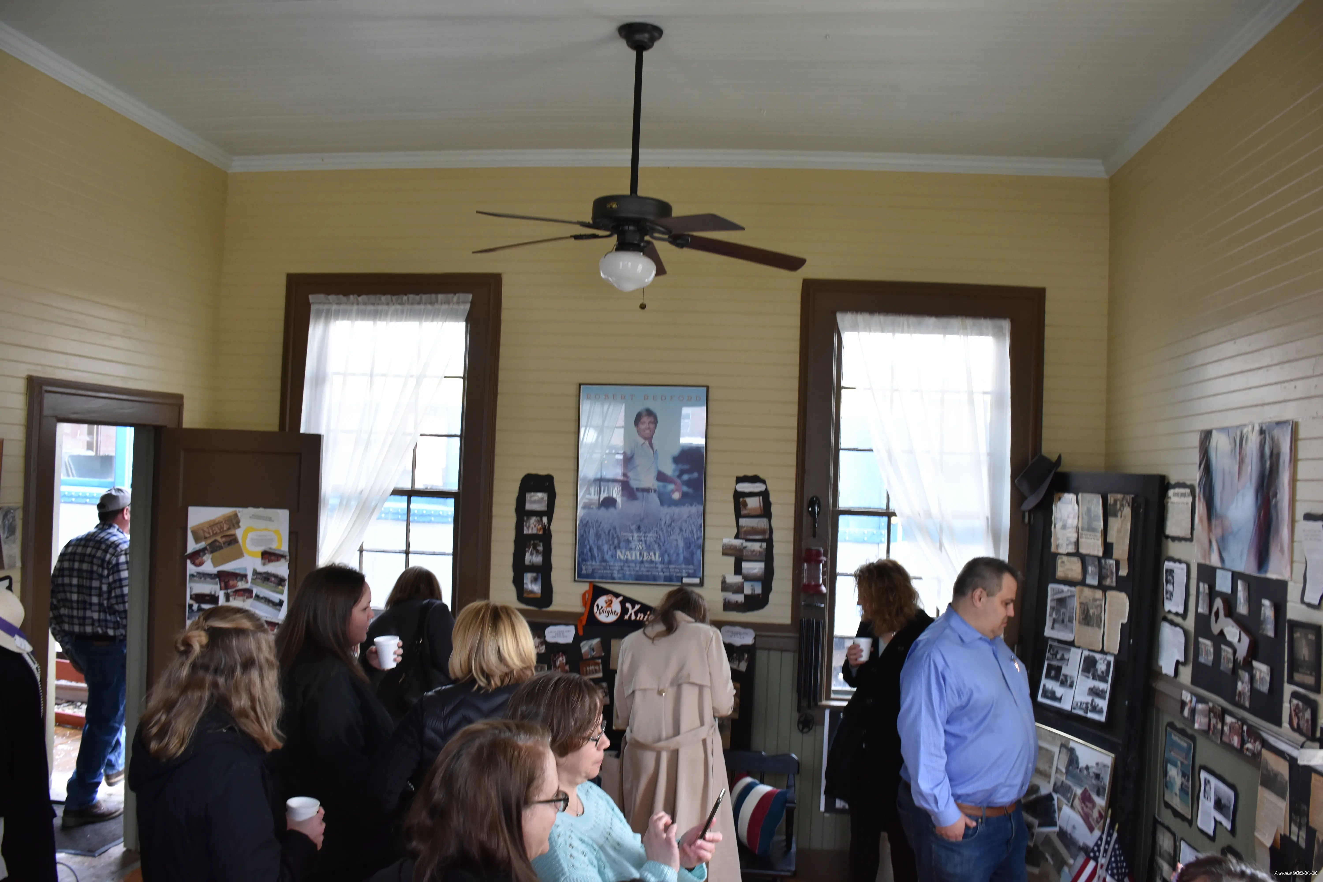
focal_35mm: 27
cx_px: 662
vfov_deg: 47.9
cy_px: 441
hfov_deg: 67.4
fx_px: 992
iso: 800
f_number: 6.3
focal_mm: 18
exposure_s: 1/160
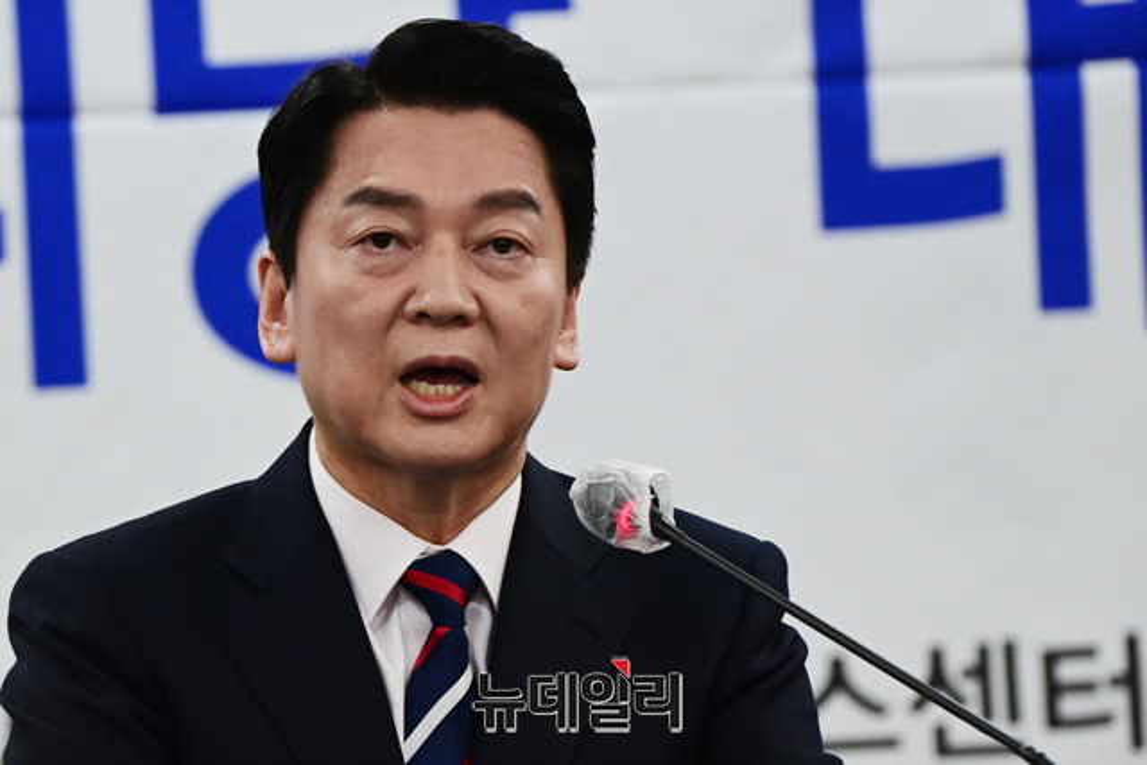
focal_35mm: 340
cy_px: 382
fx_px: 10835
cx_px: 574
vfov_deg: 4.0
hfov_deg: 6.1
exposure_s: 1/200
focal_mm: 340
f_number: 5.6
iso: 5000
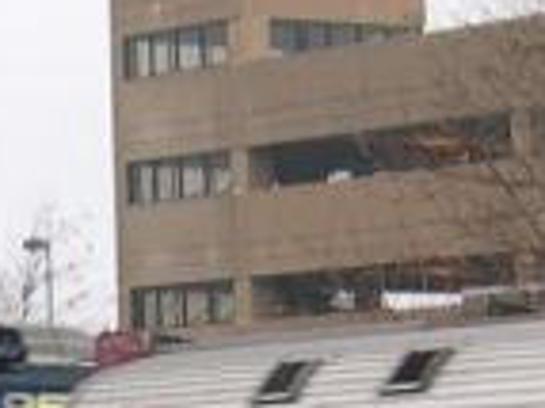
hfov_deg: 7.2
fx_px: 4279
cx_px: -114
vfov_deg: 5.4
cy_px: 595
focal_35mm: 272
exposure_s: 1/118
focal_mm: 8
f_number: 2.8
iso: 100
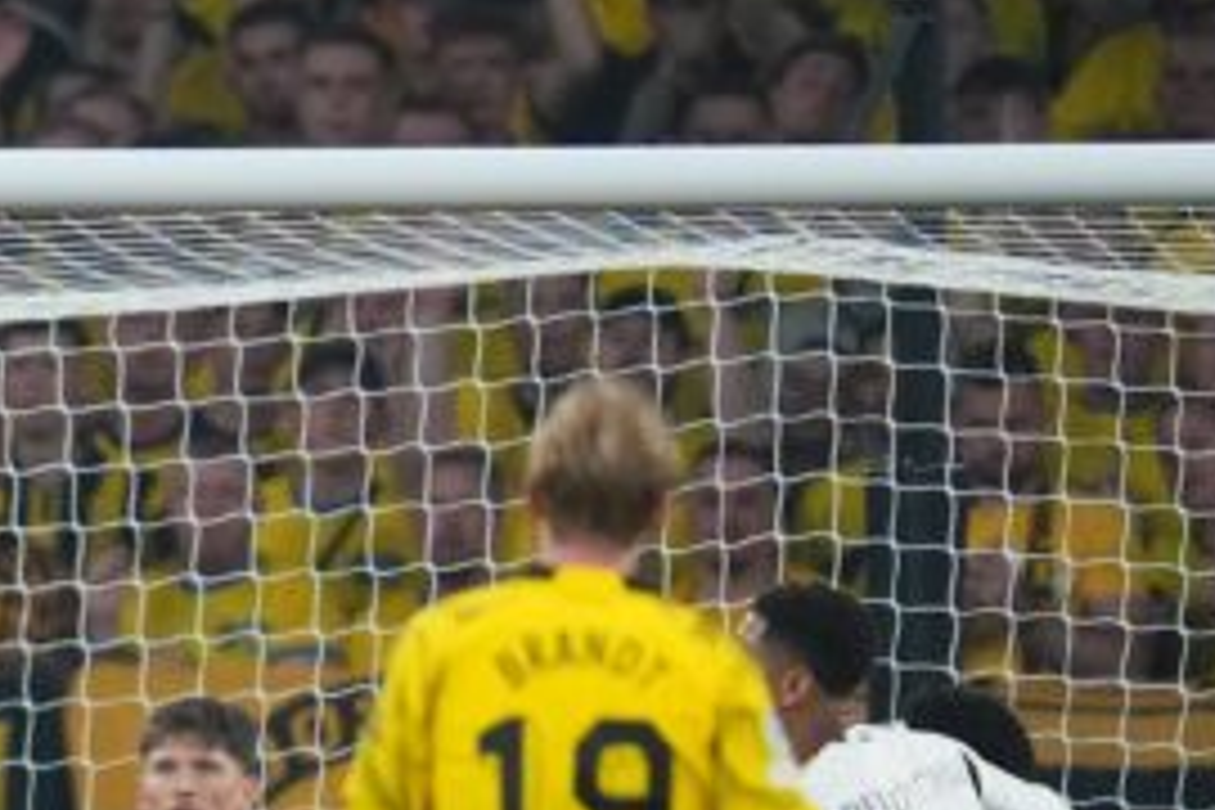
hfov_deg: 1.2
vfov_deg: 0.8
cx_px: -477
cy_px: 850
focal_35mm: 1707
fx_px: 57607
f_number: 2.8
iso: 2500
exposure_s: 1/2000
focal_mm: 400
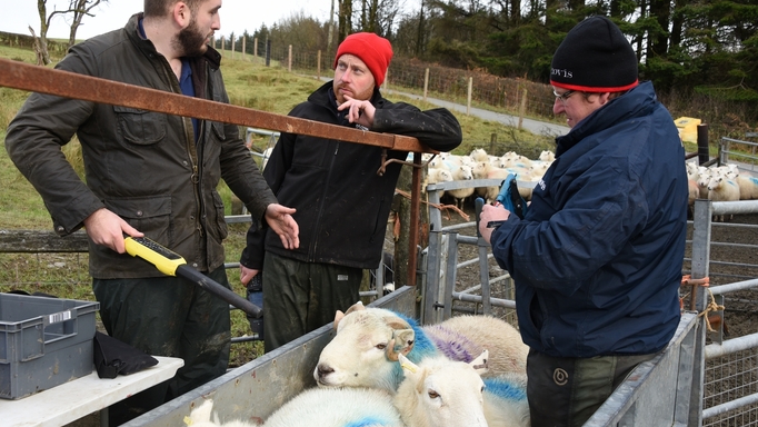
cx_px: 376
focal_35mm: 43
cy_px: 212
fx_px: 864
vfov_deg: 27.7
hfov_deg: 47.3
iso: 500
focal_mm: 40
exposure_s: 1/200
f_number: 8
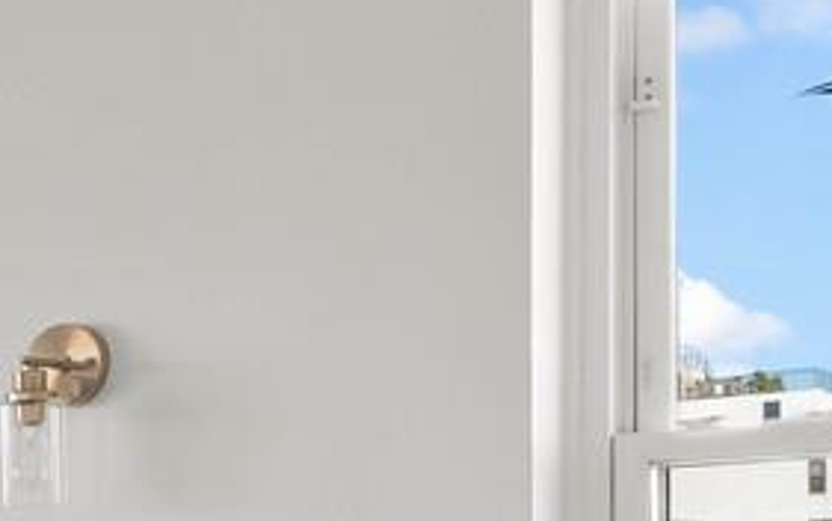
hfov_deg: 17.4
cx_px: -811
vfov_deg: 14.5
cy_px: 657
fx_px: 1974
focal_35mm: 87
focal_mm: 16
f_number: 11
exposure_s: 1/6
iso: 250
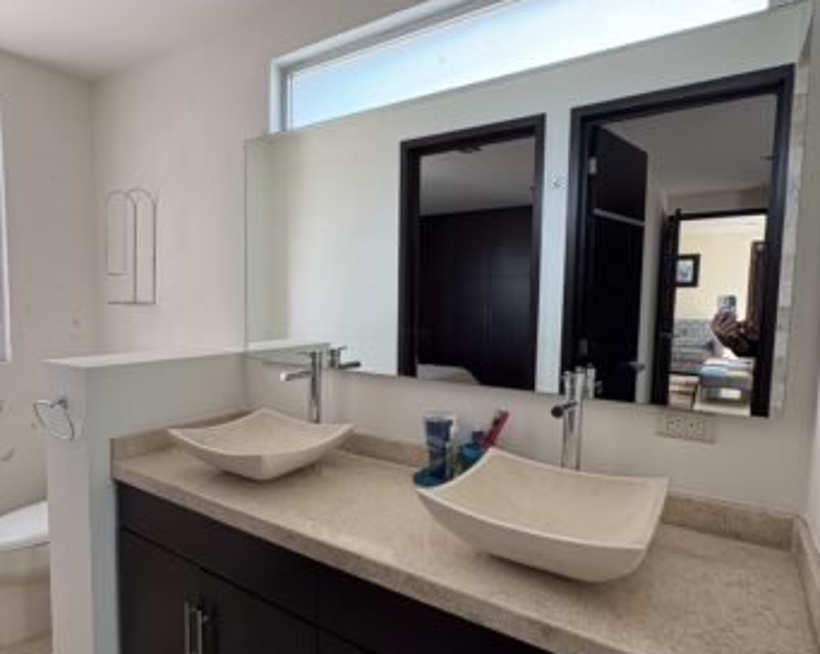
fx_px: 388
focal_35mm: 16
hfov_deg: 92.7
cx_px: 357
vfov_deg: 80.3
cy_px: 338
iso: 64
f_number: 2.2
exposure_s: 1/99
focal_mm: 2.22
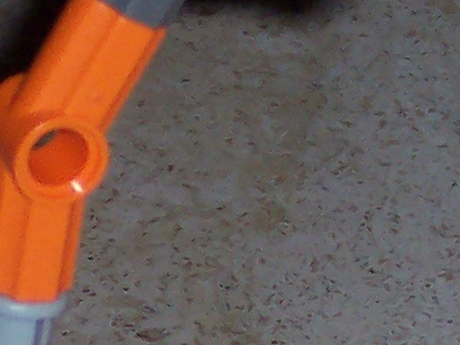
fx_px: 8348
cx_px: 465
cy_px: 497
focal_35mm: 628
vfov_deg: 2.4
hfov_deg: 3.2
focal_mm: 17.6
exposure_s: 1/90
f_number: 4.8
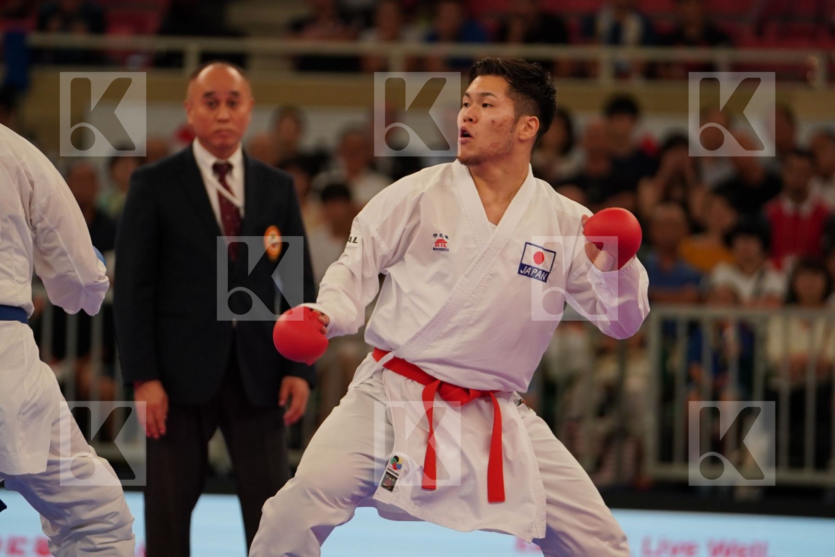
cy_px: 278
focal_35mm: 280
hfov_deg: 7.4
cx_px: 418
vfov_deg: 4.9
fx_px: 6494
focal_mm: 187
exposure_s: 1/1000
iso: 1250
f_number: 2.8
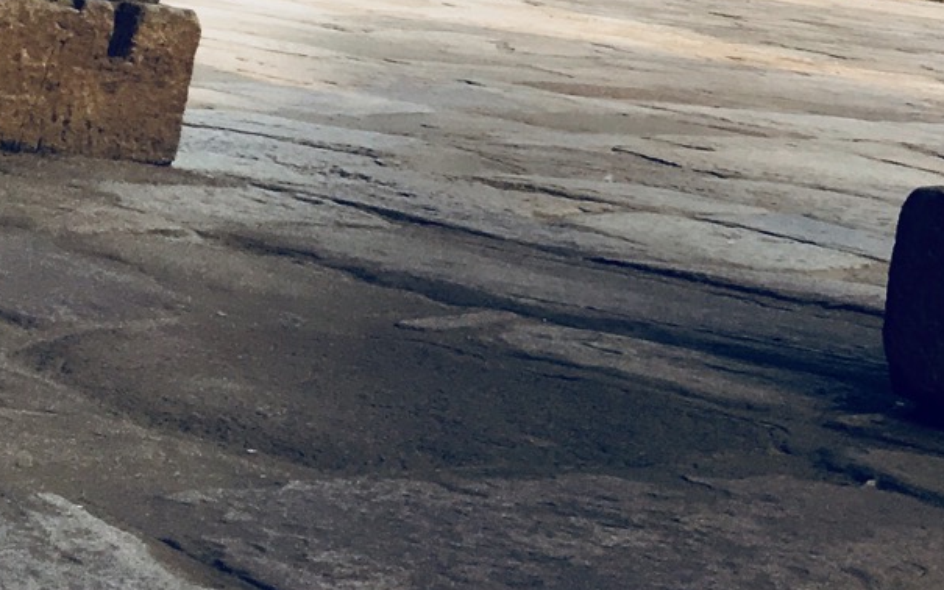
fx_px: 2675
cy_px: -918
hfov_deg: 19.4
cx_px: 953
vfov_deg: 10.5
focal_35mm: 104
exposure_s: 1/635
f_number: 2.2
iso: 25
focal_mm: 4.15
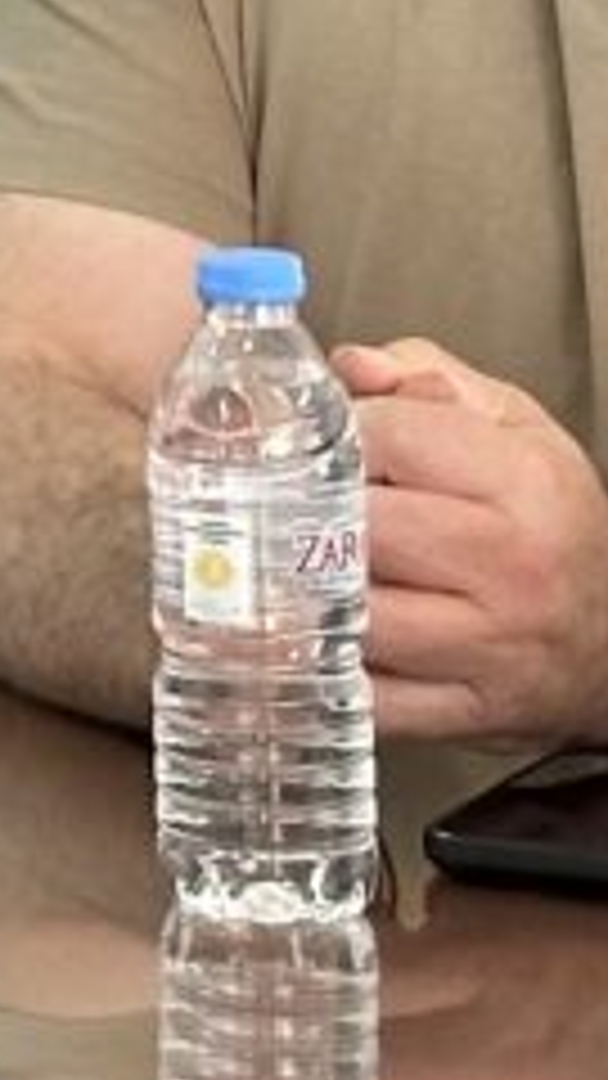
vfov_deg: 6.4
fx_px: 9573
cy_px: -652
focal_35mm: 334
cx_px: -1765
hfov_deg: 3.5
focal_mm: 6.86
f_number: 1.78
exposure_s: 1/100
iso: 80
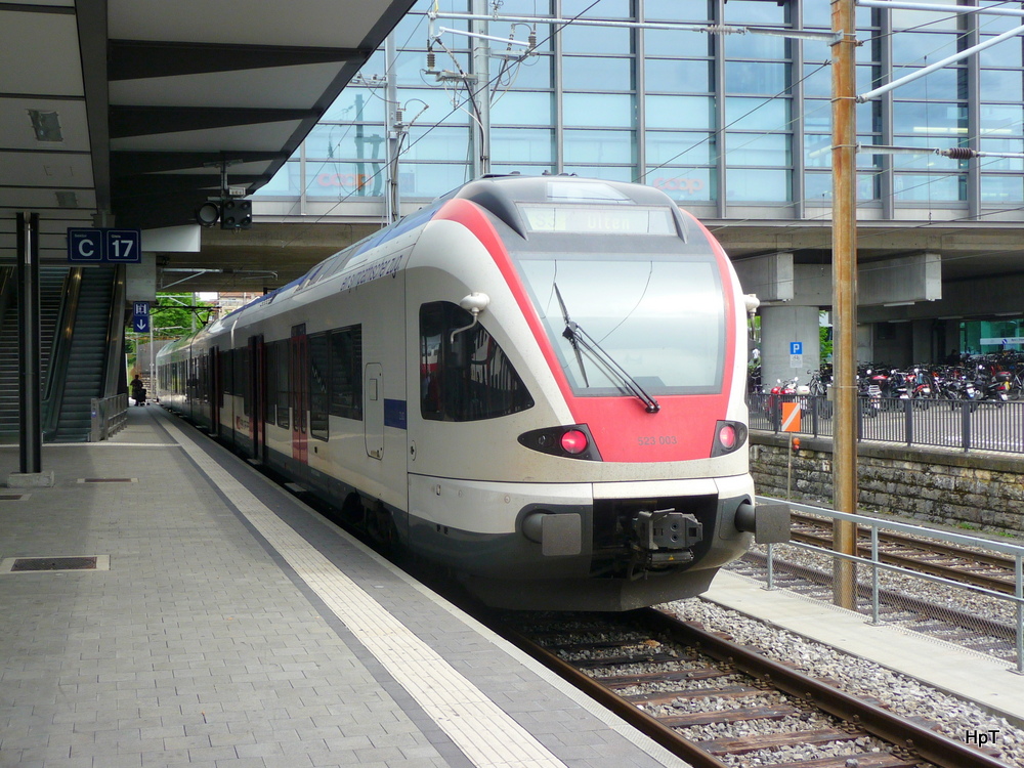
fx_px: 1272
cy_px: 384
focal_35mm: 43
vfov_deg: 33.6
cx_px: 512
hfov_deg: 43.9
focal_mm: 7.1
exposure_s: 1/320
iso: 100
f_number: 4
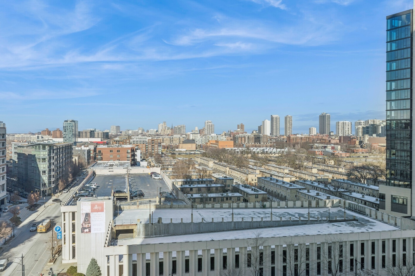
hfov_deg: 57.2
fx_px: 380
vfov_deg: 40.0
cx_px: 208
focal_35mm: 33
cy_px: 138
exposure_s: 1/800
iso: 320
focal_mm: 33
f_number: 7.1
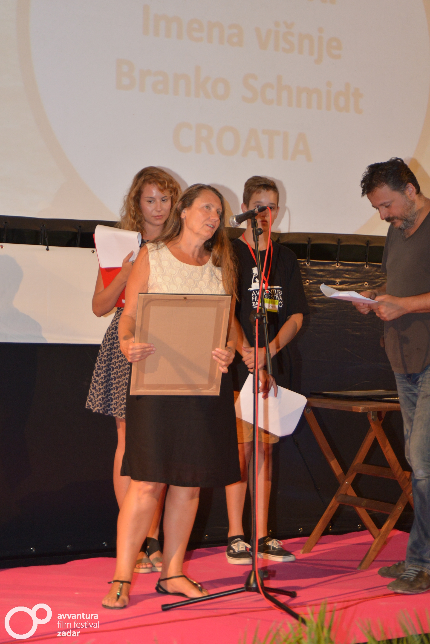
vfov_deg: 26.0
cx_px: 215
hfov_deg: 17.5
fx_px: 1396
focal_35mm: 78
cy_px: 322
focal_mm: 78
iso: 2000
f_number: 5.6
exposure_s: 1/60
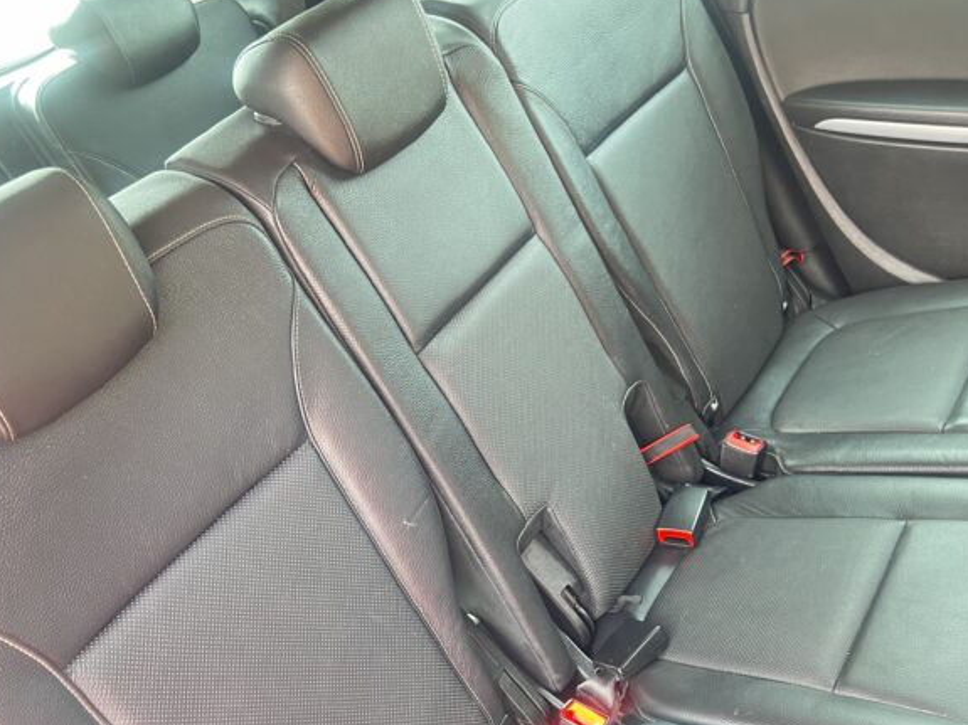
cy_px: 479
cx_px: 461
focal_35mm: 36
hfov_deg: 51.3
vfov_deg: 39.2
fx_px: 1006
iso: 160
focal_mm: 5.7
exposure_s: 1/60
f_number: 1.5
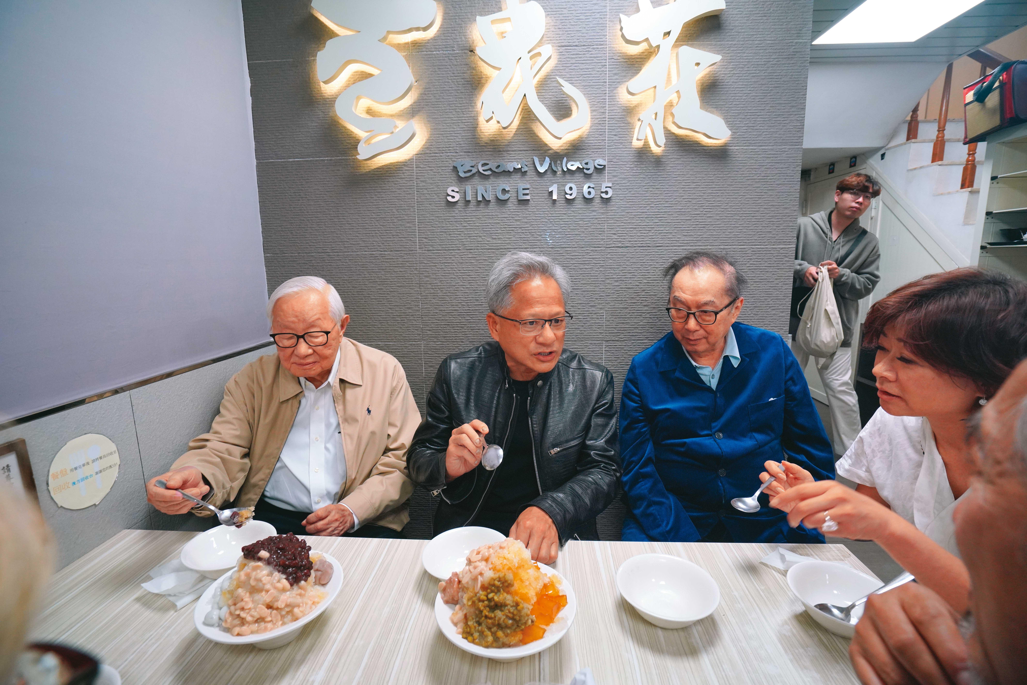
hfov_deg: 96.7
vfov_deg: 73.8
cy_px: 342
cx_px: 514
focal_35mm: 16
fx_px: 456
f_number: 5.6
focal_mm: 16
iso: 1600
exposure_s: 1/160
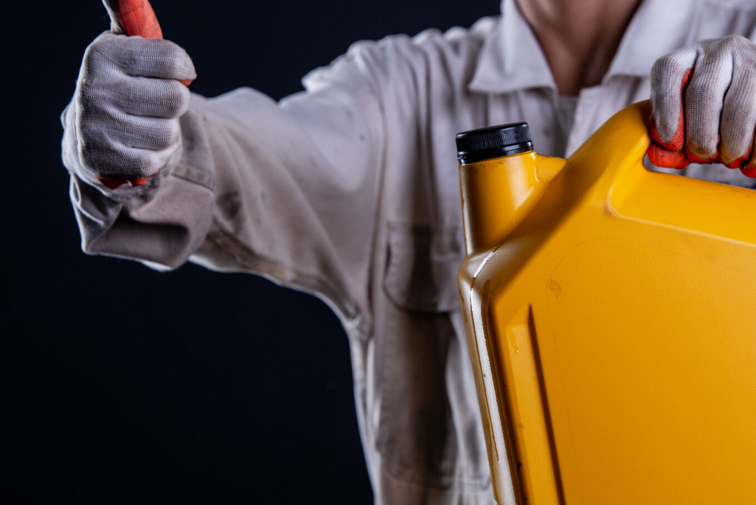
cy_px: 280
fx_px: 5126
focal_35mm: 244
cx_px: 520
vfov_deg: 5.6
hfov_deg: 8.4
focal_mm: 130
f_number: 5
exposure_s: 1/200
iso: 200
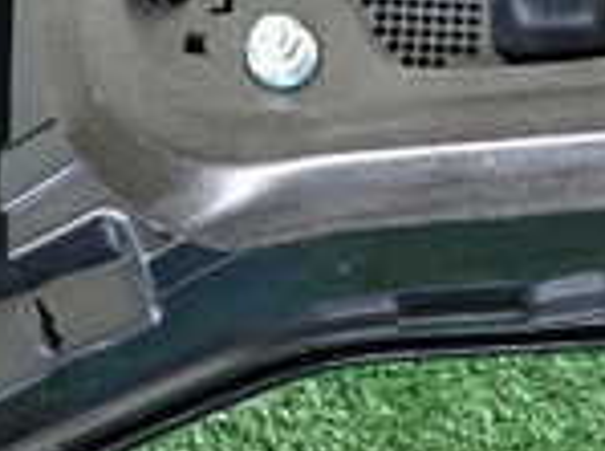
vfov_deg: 14.3
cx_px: 479
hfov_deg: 19.3
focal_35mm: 101
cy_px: -41
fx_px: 1761
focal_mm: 4.5
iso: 320
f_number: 2
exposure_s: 1/30
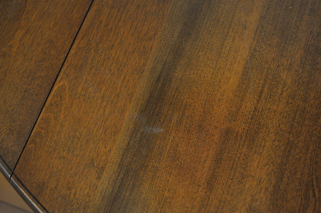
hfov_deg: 41.2
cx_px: 160
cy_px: 106
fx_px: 427
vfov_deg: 28.0
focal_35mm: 48
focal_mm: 32
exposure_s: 1/200
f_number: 4.8
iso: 2000
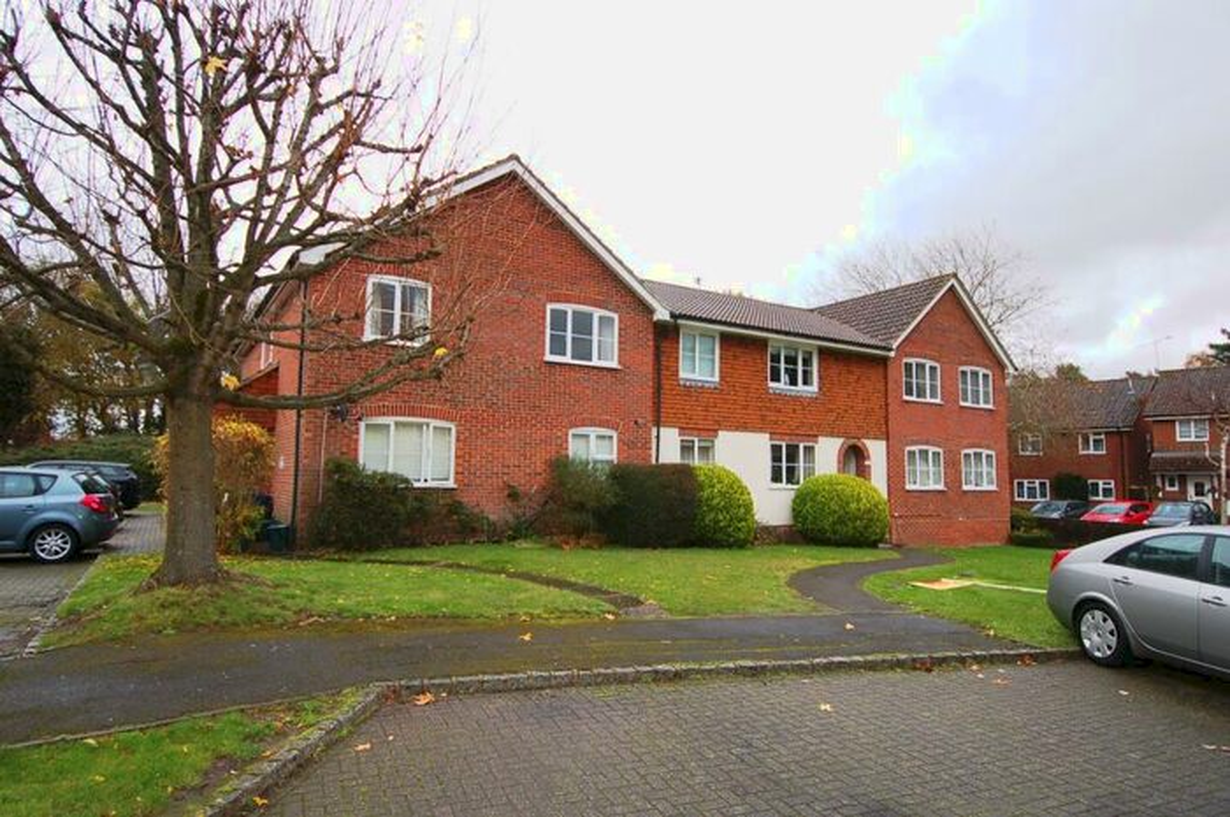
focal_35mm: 21
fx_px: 717
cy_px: 408
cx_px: 615
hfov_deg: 81.3
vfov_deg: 59.4
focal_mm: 14
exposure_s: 1/500
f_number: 4
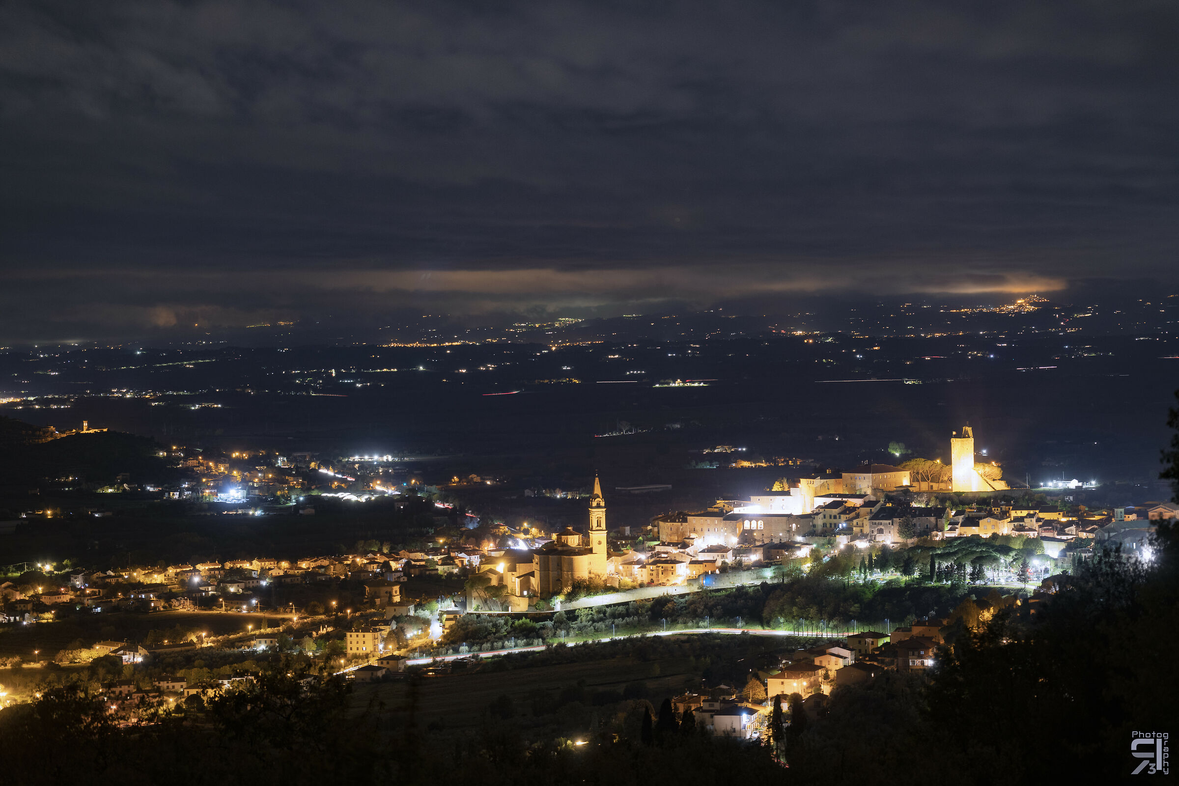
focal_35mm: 95
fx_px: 3111
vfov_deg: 14.4
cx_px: 590
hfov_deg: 21.5
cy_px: 393
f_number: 2.8
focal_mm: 95
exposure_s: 10
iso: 200
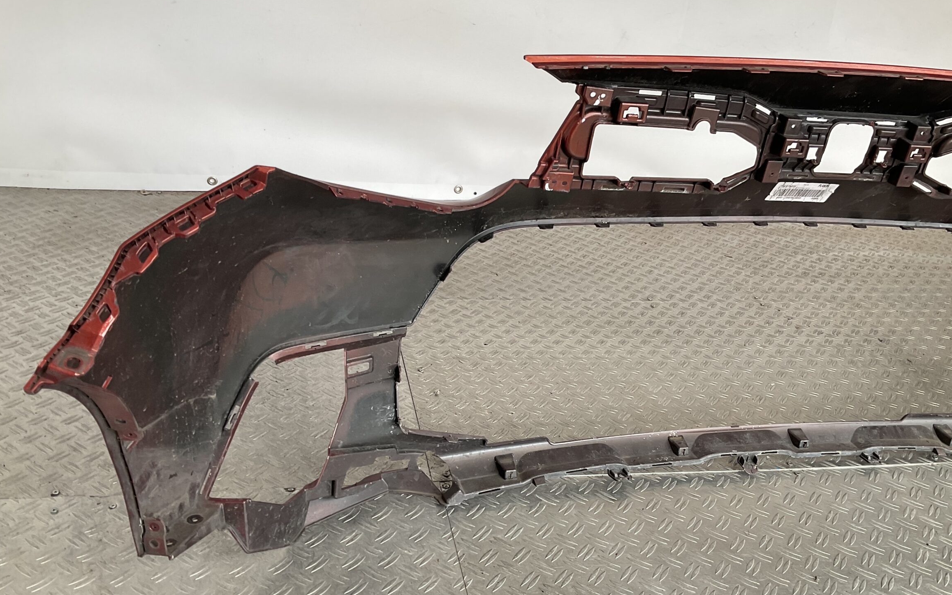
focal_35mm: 34
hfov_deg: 56.7
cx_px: 502
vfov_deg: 37.2
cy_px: 330
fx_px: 882
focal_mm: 3
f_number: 1.8
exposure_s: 1/100
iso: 32
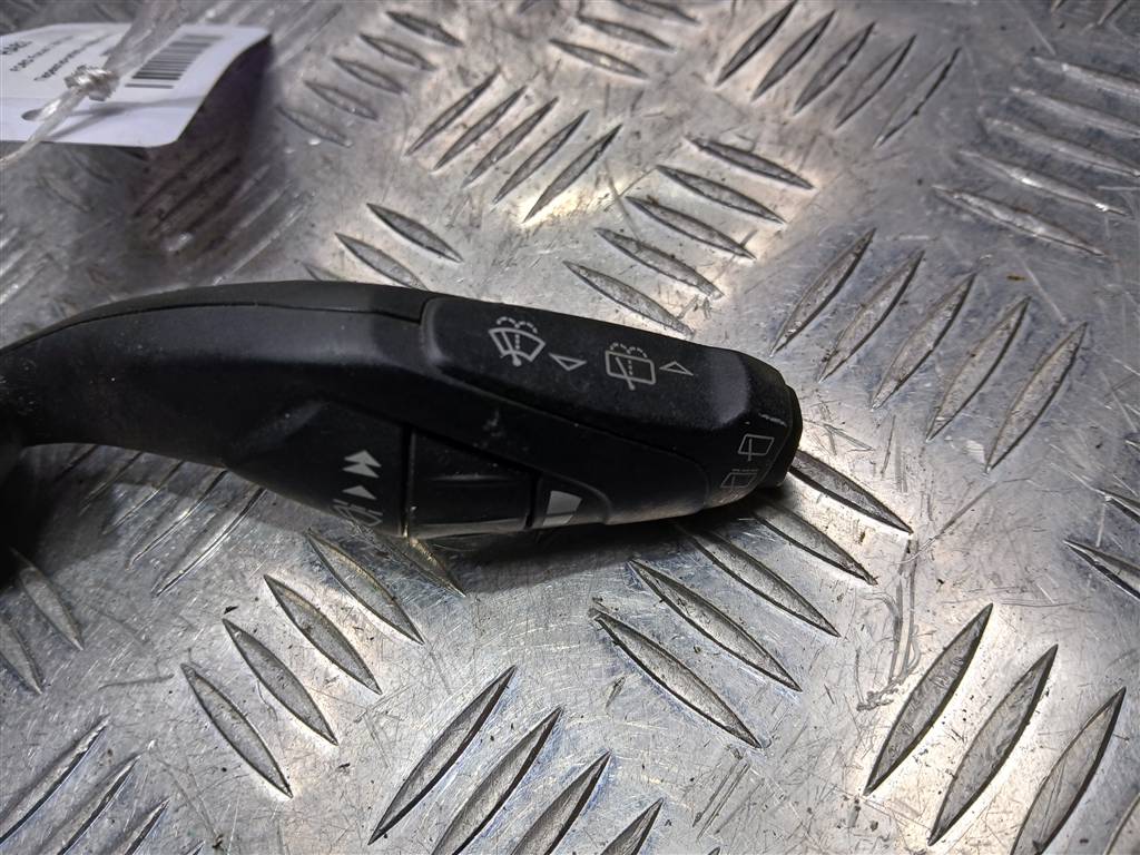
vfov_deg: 53.1
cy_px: 428
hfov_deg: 67.3
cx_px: 570
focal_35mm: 26
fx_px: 856
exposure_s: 1/100
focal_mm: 3.98
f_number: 1.8
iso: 20
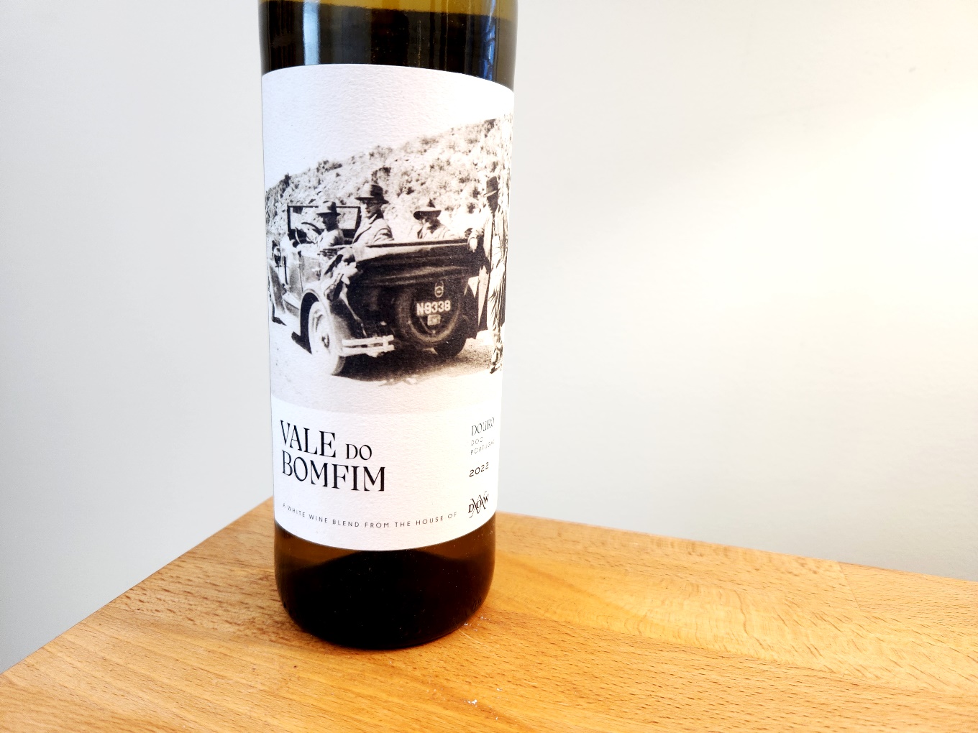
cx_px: 489
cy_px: 366
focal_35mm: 23
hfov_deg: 73.9
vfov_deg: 58.9
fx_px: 650
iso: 80
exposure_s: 1/120
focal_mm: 5.4
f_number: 1.8
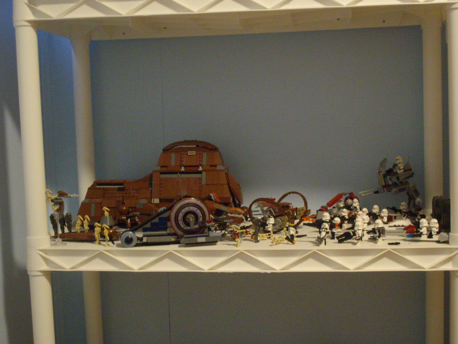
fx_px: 714
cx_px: 229
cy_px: 172
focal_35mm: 54
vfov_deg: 27.0
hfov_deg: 35.5
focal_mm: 9
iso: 400
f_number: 3.4
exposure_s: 1/4
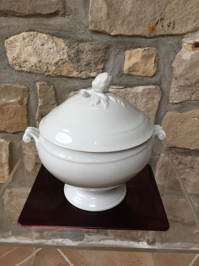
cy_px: 133
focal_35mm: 29
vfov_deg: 61.7
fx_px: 222
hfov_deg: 48.2
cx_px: 100
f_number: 2.2
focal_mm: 4.15
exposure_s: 1/33
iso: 80
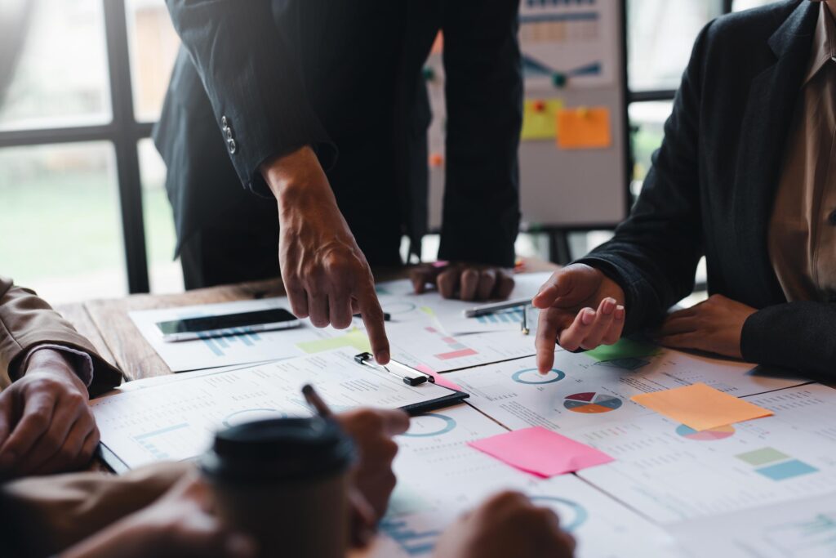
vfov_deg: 27.0
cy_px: 279
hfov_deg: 39.6
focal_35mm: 50
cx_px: 418
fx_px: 1161
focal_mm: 50
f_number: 2.8
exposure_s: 1/250
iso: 320
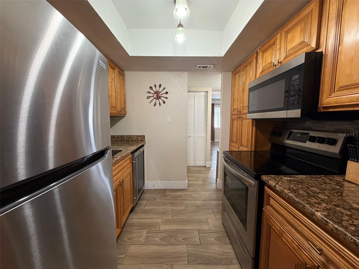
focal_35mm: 14
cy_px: 134
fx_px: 145
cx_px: 180
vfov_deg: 85.7
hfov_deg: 102.1
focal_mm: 2.22
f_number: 2.2
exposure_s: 1/60
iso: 320
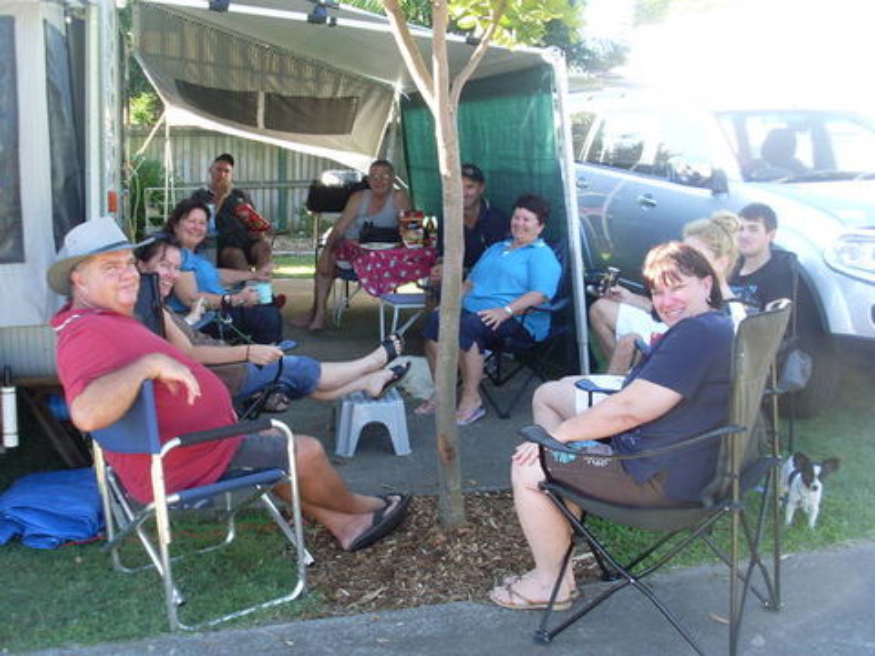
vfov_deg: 37.7
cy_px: 328
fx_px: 961
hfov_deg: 49.0
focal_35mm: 38
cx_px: 438
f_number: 3
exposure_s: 1/90
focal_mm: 6.3
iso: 80
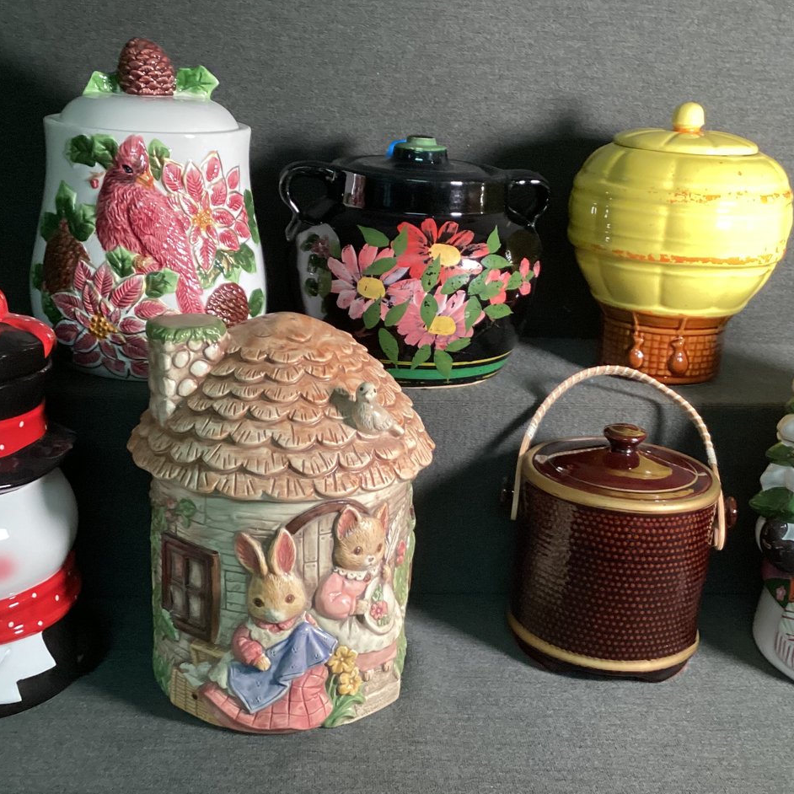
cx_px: 413
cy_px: 408
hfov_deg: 38.3
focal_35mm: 44
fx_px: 1142
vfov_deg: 38.3
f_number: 2.4
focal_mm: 3.3
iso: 320
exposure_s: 1/60
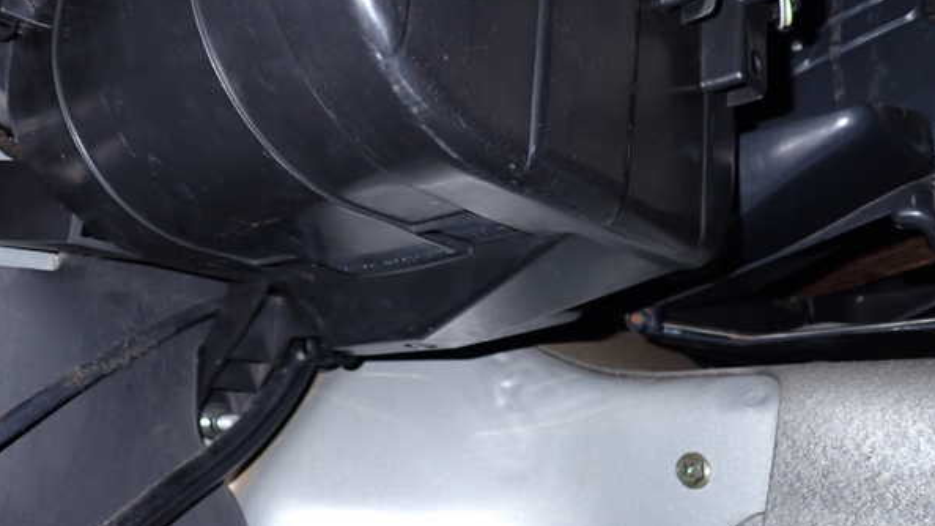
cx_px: 469
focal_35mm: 33
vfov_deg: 35.6
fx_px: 818
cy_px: 247
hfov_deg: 59.5
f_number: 6.3
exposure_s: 1/30
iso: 320
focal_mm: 5.4
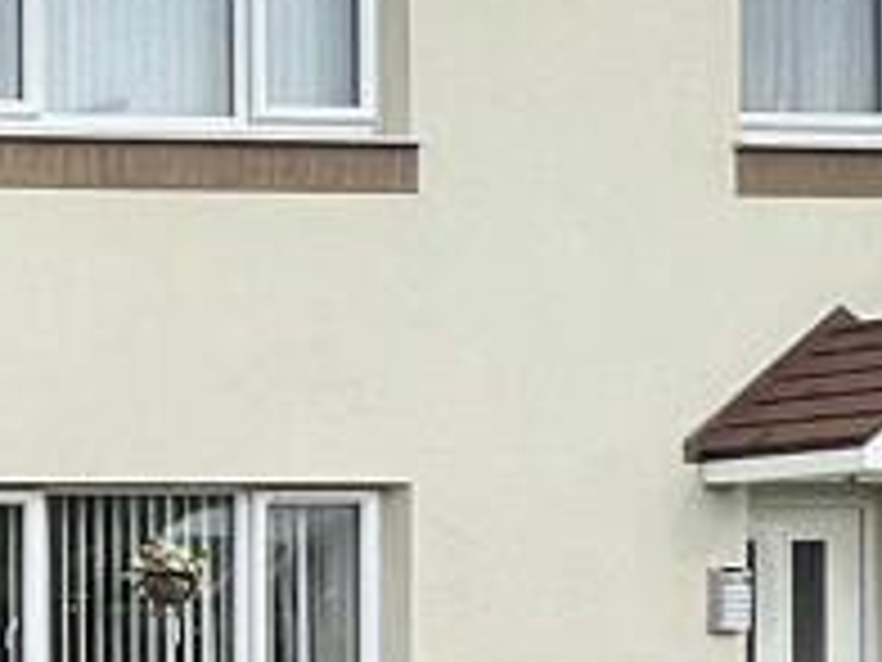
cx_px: -1346
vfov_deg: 21.1
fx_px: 1733
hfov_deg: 14.3
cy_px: 619
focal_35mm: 68
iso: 32
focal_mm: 1.6
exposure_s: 1/889
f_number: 1.8
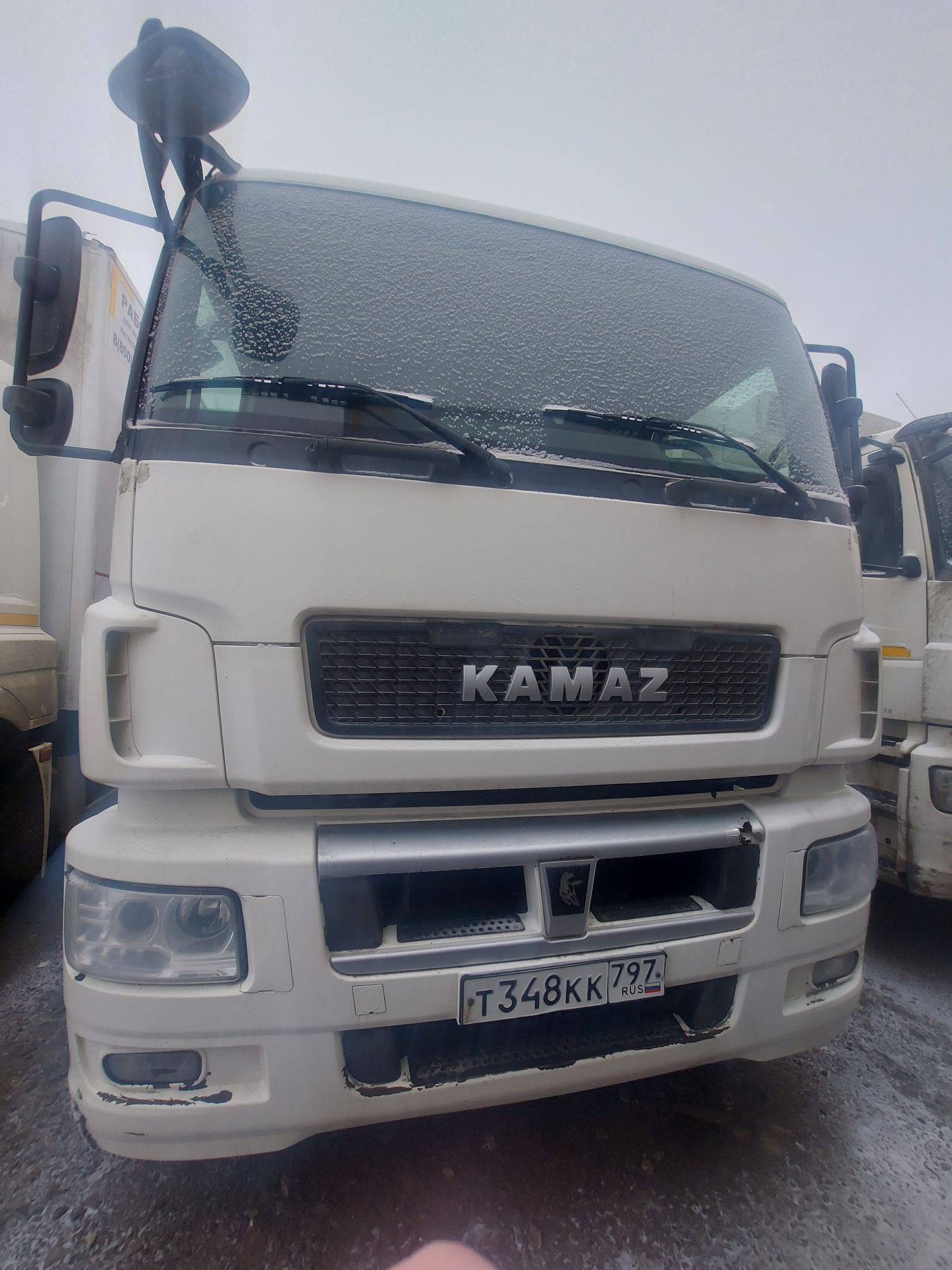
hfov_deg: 89.9
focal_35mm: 13
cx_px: 476
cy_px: 635
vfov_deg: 106.2
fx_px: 477
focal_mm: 1.74
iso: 50
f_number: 2.2
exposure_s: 1/162
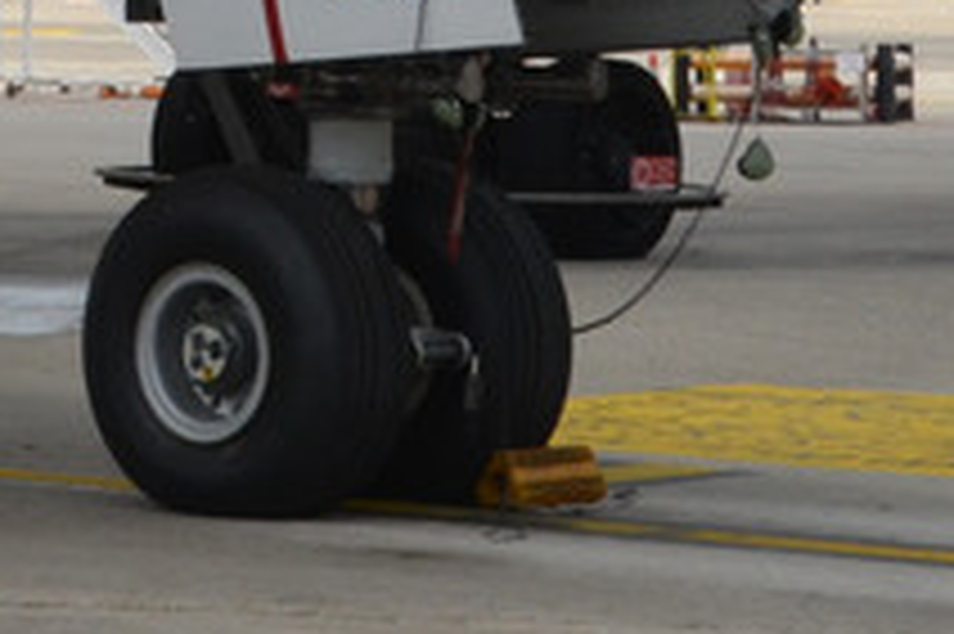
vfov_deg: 6.0
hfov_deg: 9.2
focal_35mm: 222
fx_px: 5878
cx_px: -202
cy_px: -814
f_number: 13
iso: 400
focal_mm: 26
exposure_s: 1/640
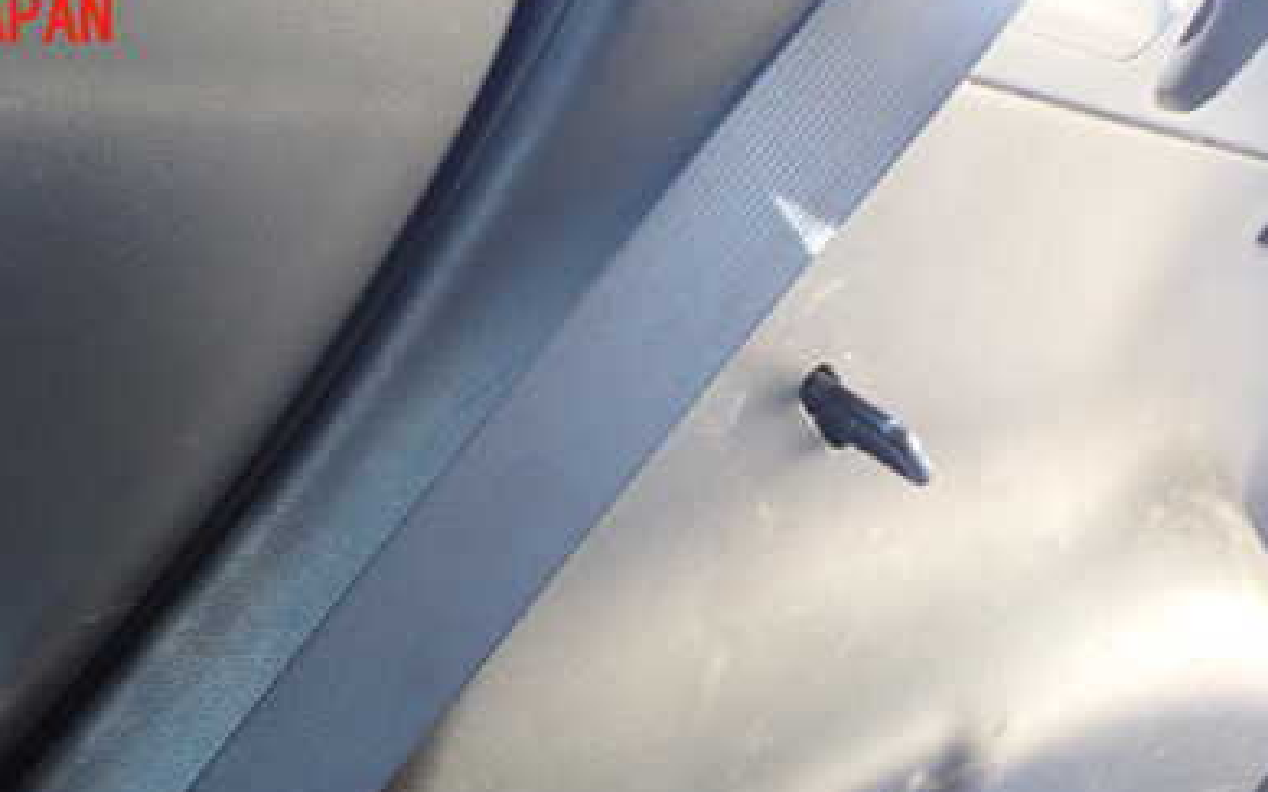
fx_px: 1693
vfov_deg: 25.5
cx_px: 499
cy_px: 714
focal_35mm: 49
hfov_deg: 40.8
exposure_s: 1/30
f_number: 2.3
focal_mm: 5.4
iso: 250
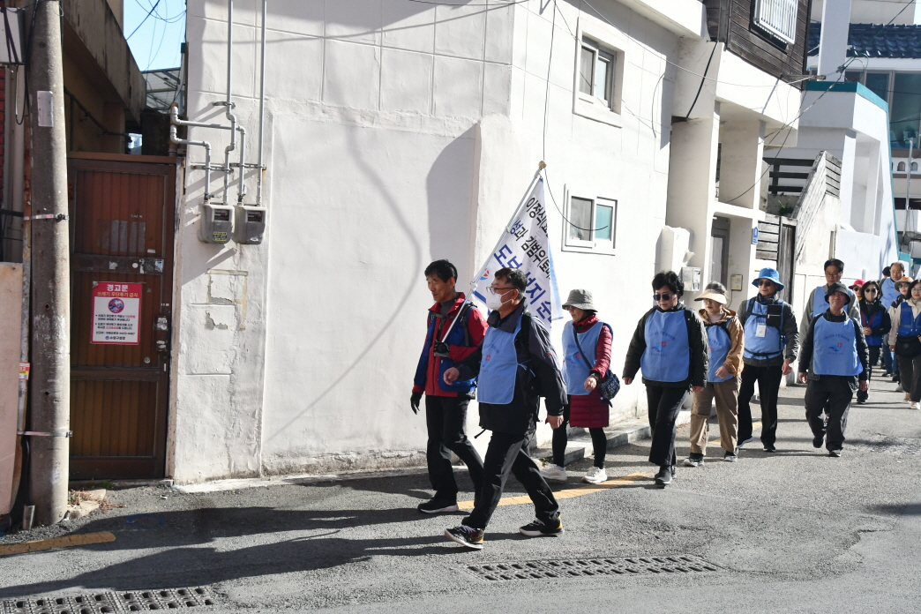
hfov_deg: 38.2
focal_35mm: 52
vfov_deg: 26.0
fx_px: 1330
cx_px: 460
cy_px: 307
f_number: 11
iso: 1000
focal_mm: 35
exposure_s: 1/500
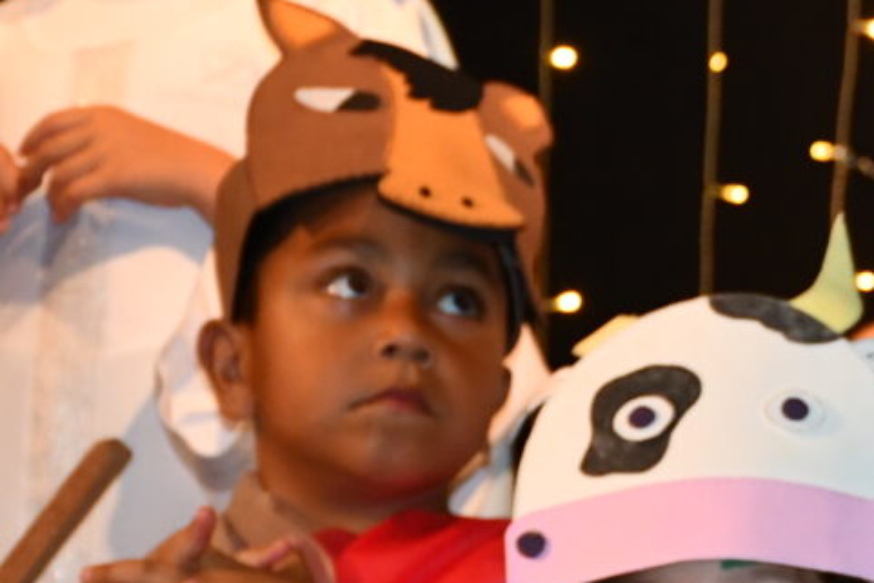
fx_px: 8718
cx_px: 1425
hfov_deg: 5.7
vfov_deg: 3.8
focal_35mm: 359
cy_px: 345
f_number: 5
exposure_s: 1/60
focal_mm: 60
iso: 1250
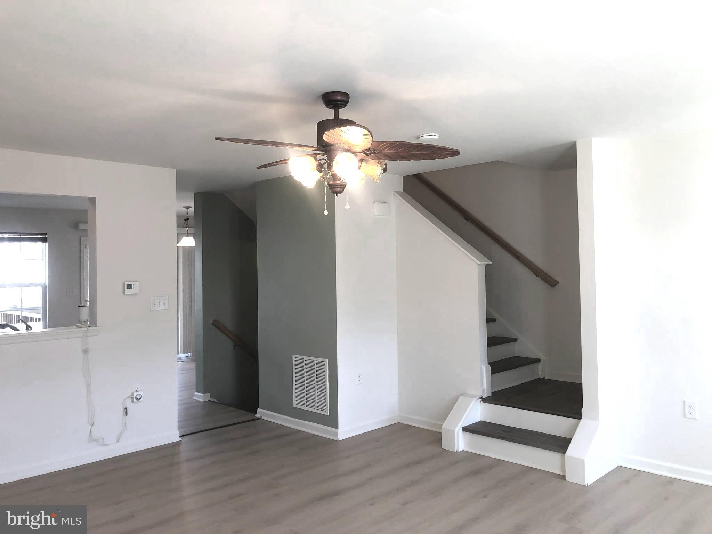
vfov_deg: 49.7
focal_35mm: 28
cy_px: 267
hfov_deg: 63.4
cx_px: 356
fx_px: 576
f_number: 1.8
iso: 64
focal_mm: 3.99
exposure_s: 1/120
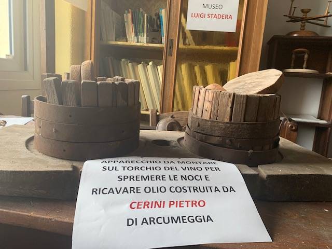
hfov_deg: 67.3
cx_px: 166
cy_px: 124
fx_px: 249
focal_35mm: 26
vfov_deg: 53.1
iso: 100
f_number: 1.8
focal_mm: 4.25
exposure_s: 1/71
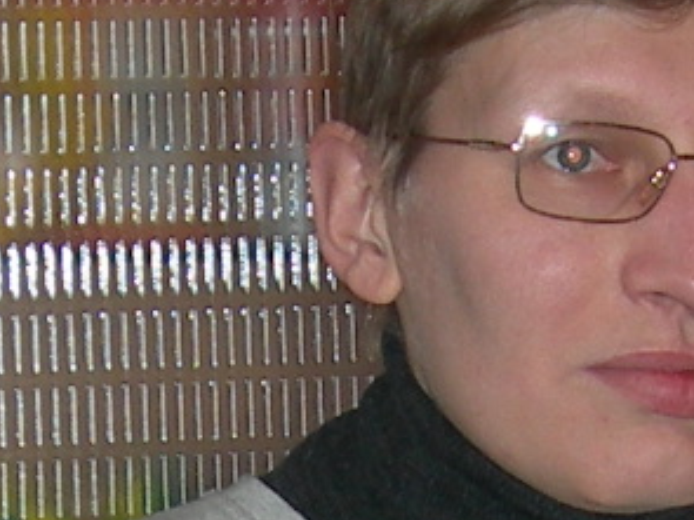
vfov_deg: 5.6
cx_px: 407
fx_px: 5291
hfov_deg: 7.5
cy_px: 720
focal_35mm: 264
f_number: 2.8
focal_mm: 7.8
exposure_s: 1/60.1
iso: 50
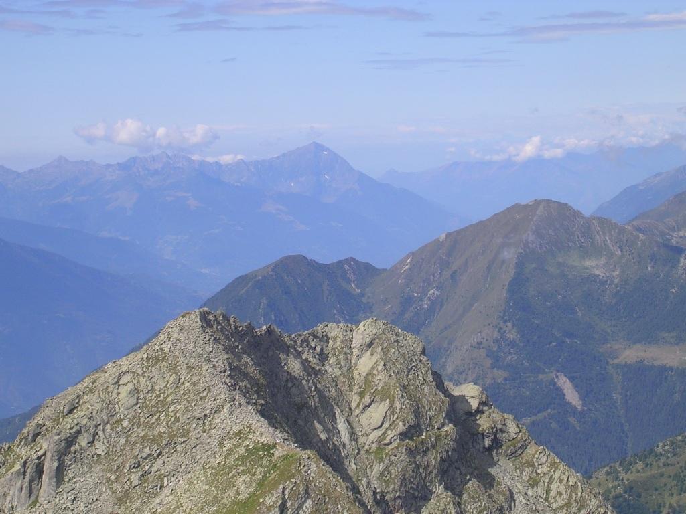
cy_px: 257
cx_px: 343
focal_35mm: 115
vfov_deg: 12.9
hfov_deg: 17.1
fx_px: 2279
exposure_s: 1/462
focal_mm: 17.4
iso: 50
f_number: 4.9
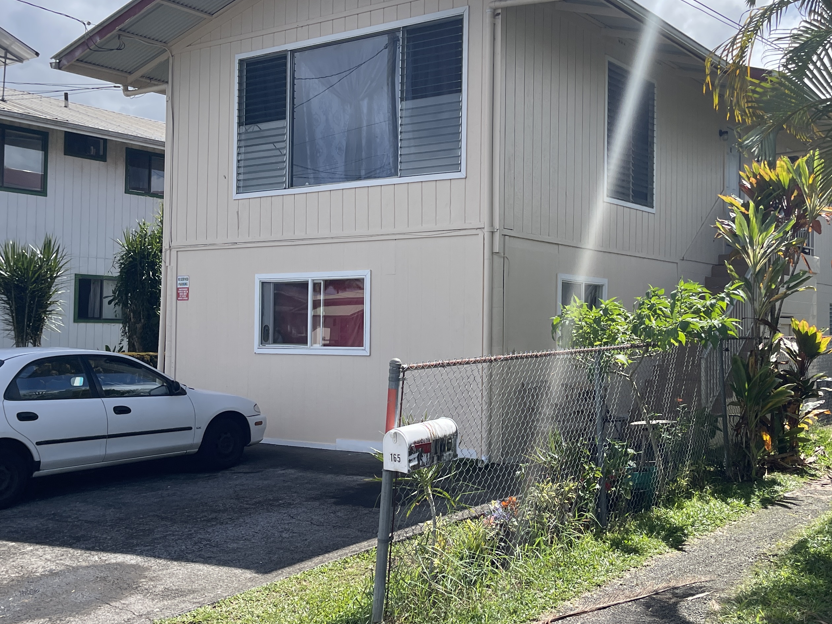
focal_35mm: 40
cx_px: 460
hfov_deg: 46.7
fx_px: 961
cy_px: 284
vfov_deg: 35.9
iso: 32
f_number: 1.6
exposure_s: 1/2597
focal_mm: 5.1
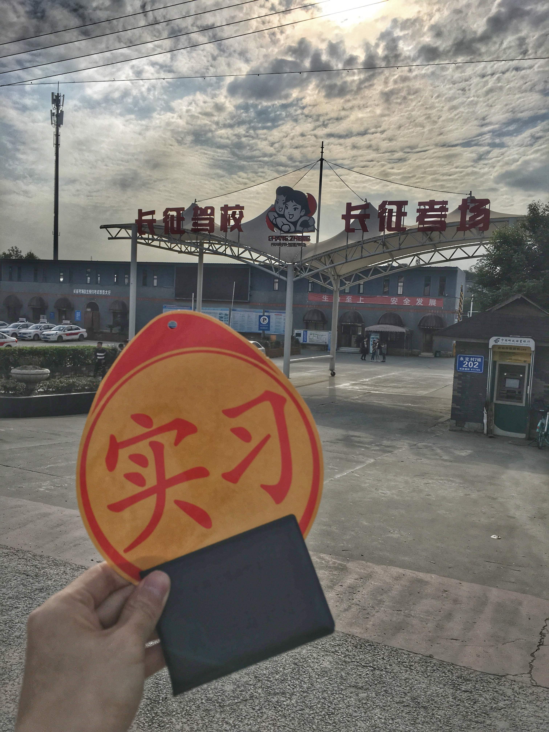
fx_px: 613
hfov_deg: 48.2
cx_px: 274
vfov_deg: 61.7
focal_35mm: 29
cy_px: 366
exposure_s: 1/6993
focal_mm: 4.15
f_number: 2.2
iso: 25
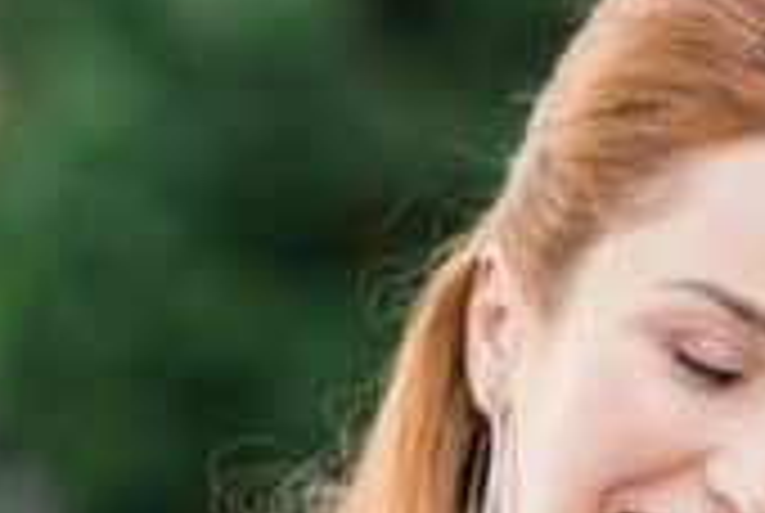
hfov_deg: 2.6
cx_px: 310
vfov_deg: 1.7
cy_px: 884
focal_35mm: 790
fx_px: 16817
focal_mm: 175
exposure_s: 1/320
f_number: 3.5
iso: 160
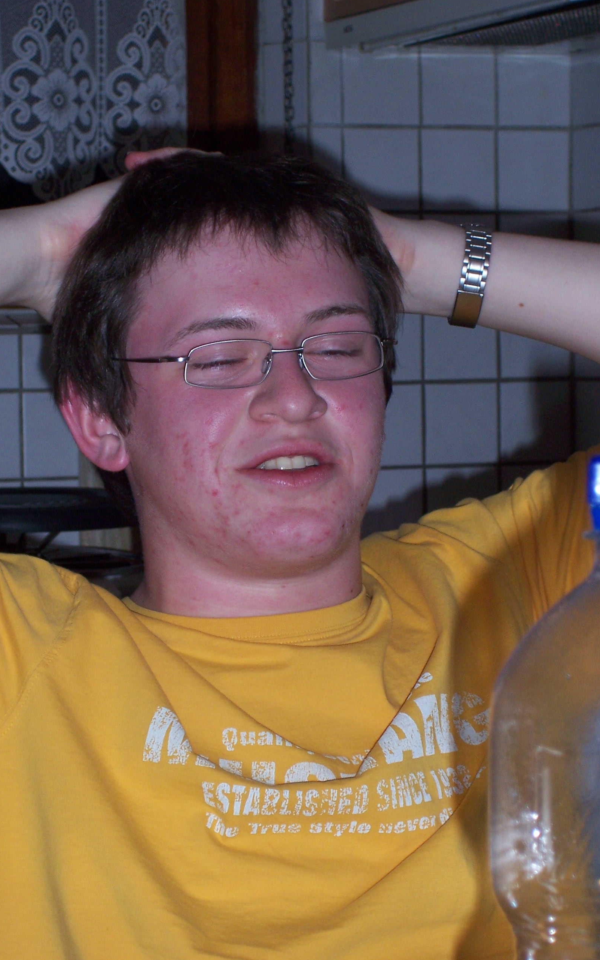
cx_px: 264
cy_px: 480
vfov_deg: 18.1
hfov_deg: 11.4
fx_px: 3008
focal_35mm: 115
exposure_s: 1/125
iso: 125
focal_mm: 18.6
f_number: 4.8
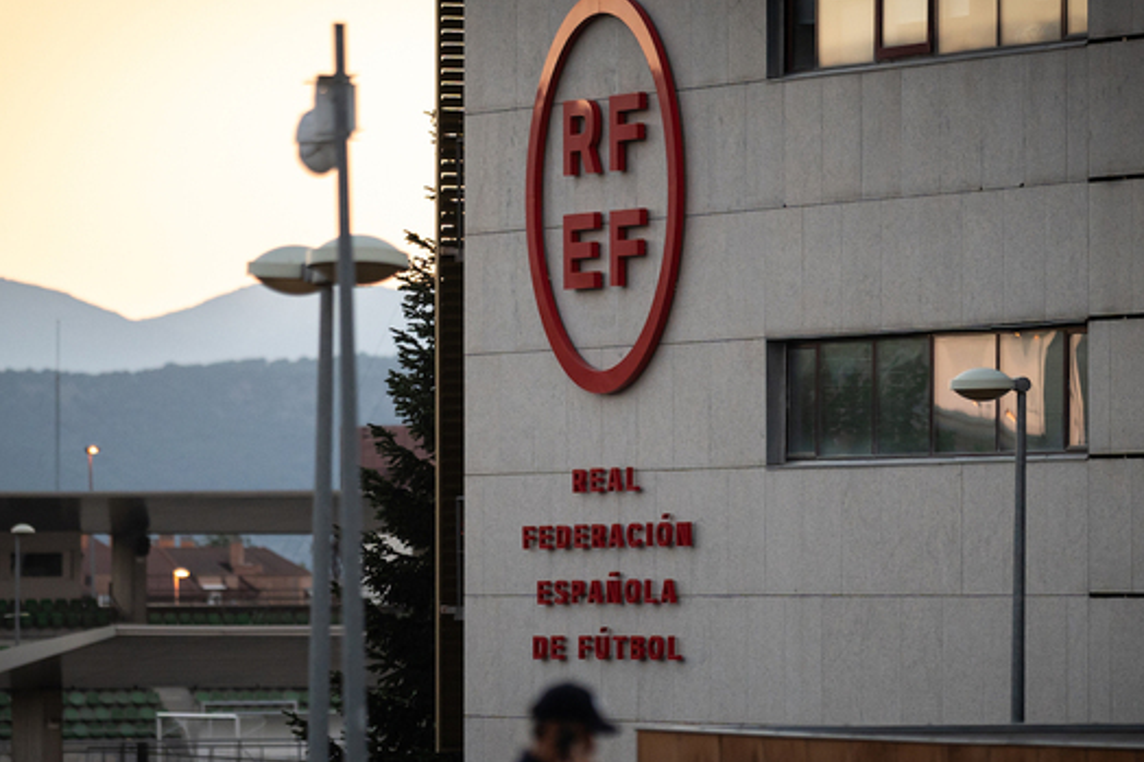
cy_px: 465
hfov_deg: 7.4
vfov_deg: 4.9
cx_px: 561
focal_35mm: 280
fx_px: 8894
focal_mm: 135
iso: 400
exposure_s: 1/1250
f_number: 1.8
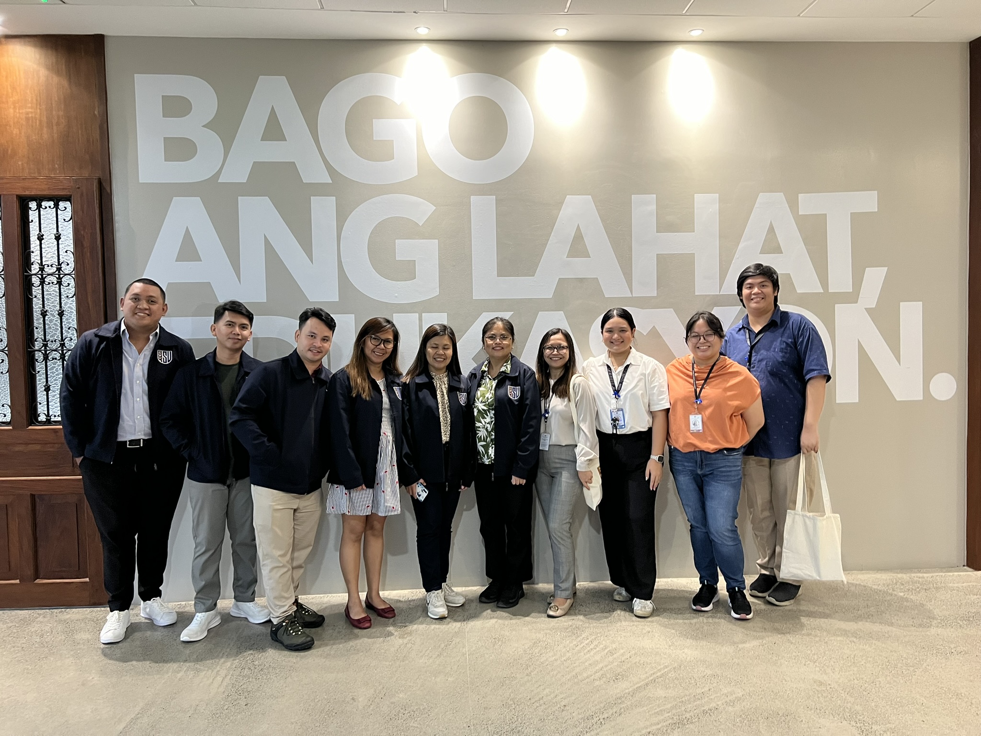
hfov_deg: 67.3
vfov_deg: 53.1
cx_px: 490
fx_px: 737
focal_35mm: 26
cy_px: 368
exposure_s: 1/60
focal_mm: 5.7
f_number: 1.5
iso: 320
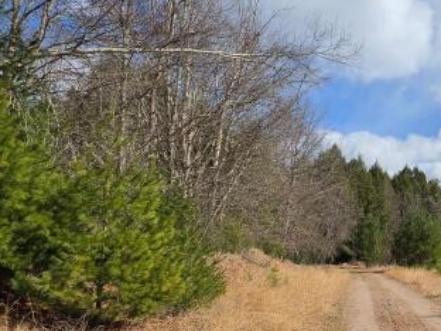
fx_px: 382
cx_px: 394
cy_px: 232
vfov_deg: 45.8
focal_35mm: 30
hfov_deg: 52.9
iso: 32
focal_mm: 2.2
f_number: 1.9
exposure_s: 1/2436
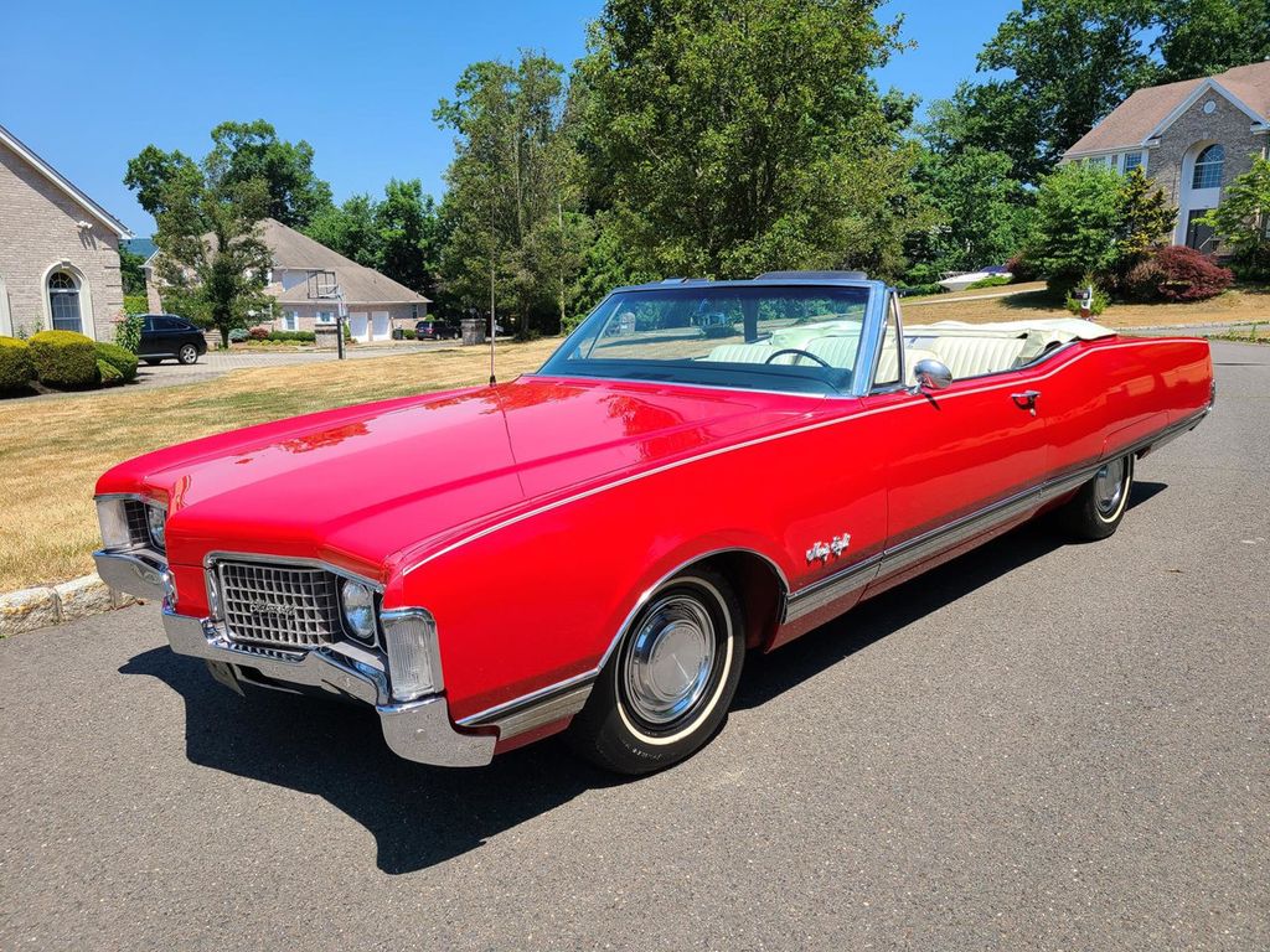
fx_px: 954
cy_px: 476
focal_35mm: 26
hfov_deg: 67.3
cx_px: 635
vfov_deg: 53.1
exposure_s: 1/1685
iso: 40
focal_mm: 5.4
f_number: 1.8
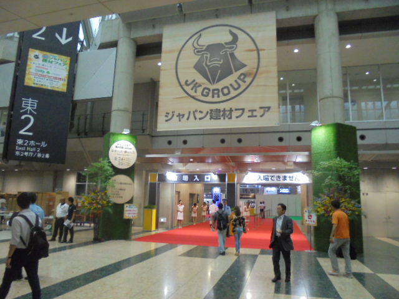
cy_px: 150
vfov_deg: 53.1
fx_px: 300
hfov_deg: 67.3
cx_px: 200
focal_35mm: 26
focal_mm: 4.6
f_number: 3.5
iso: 400
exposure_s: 1/60
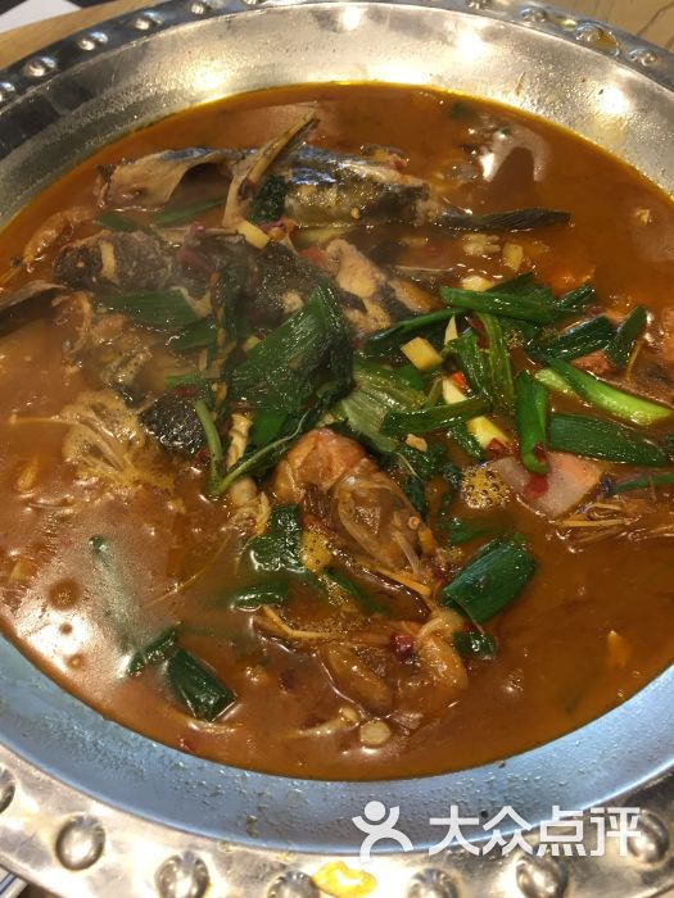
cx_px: 337
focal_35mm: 29
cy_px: 449
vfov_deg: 61.7
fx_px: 753
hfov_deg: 48.2
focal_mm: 4.15
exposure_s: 1/33
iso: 50
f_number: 2.2
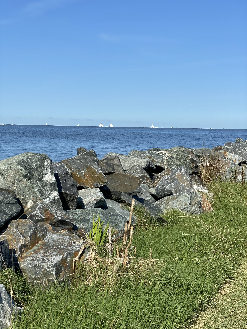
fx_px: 495
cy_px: 164
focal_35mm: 52
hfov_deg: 28.0
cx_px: 124
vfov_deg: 36.8
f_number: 2
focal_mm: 6
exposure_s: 1/2994
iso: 20
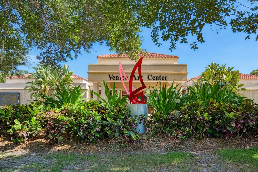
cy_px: 103
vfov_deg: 44.7
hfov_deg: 63.6
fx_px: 208
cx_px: 138
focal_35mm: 29
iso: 400
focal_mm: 24
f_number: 7.1
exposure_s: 1/500
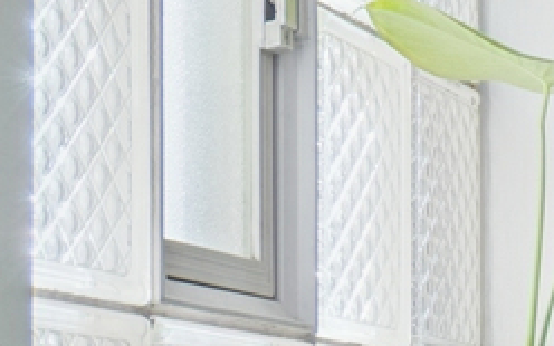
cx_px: 1733
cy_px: 522
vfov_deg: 9.1
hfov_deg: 10.2
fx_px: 2114
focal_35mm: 140
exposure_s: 1/13
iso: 250
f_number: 8
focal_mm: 14
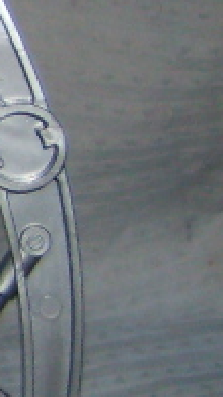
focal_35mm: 199
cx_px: -708
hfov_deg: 5.3
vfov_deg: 10.8
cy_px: 73
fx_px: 2096
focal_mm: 5.8
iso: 100
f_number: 2.8
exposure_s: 1/45
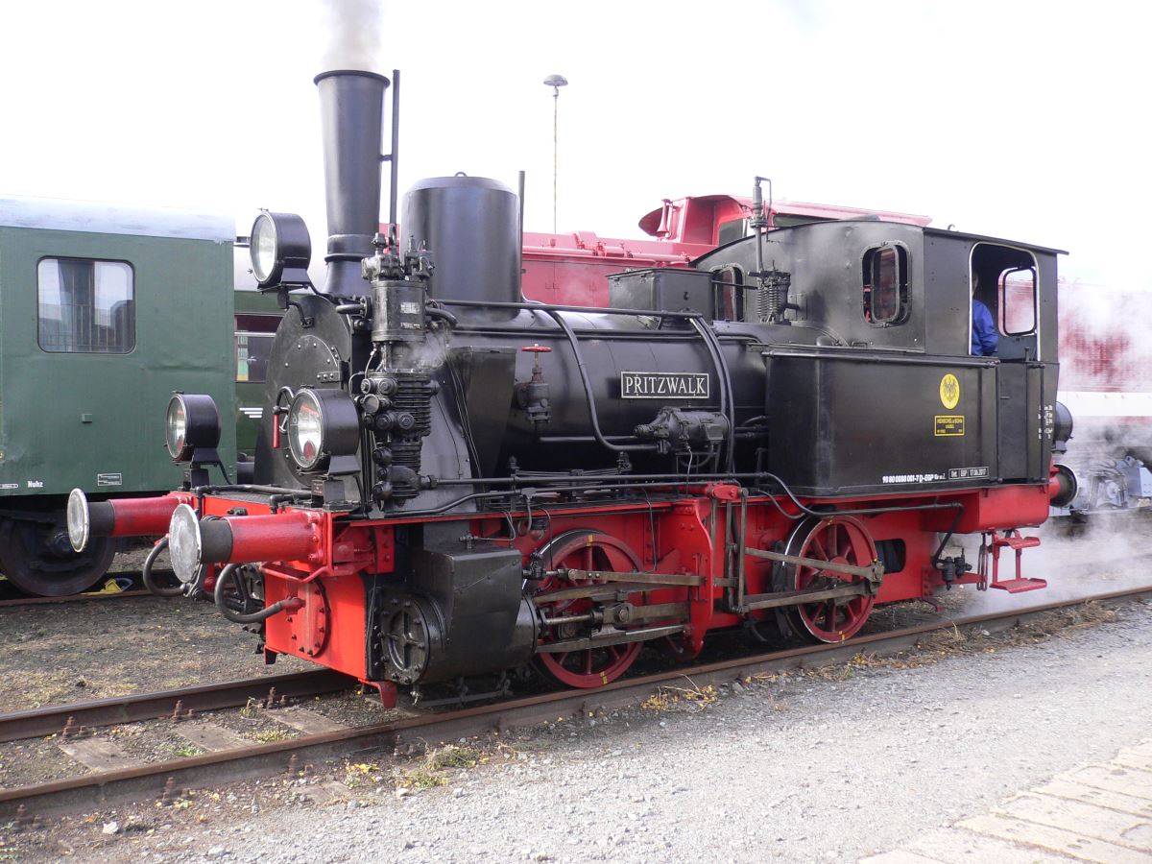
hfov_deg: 52.6
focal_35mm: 35
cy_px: 432
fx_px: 1165
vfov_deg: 40.7
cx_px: 576
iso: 100
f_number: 2.8
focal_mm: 5.8
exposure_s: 1/160
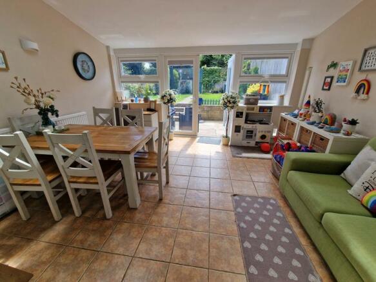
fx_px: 141
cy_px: 141
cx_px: 188
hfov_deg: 106.2
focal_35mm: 13
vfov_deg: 89.9
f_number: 2.2
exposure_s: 1/399
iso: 50
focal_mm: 2.2
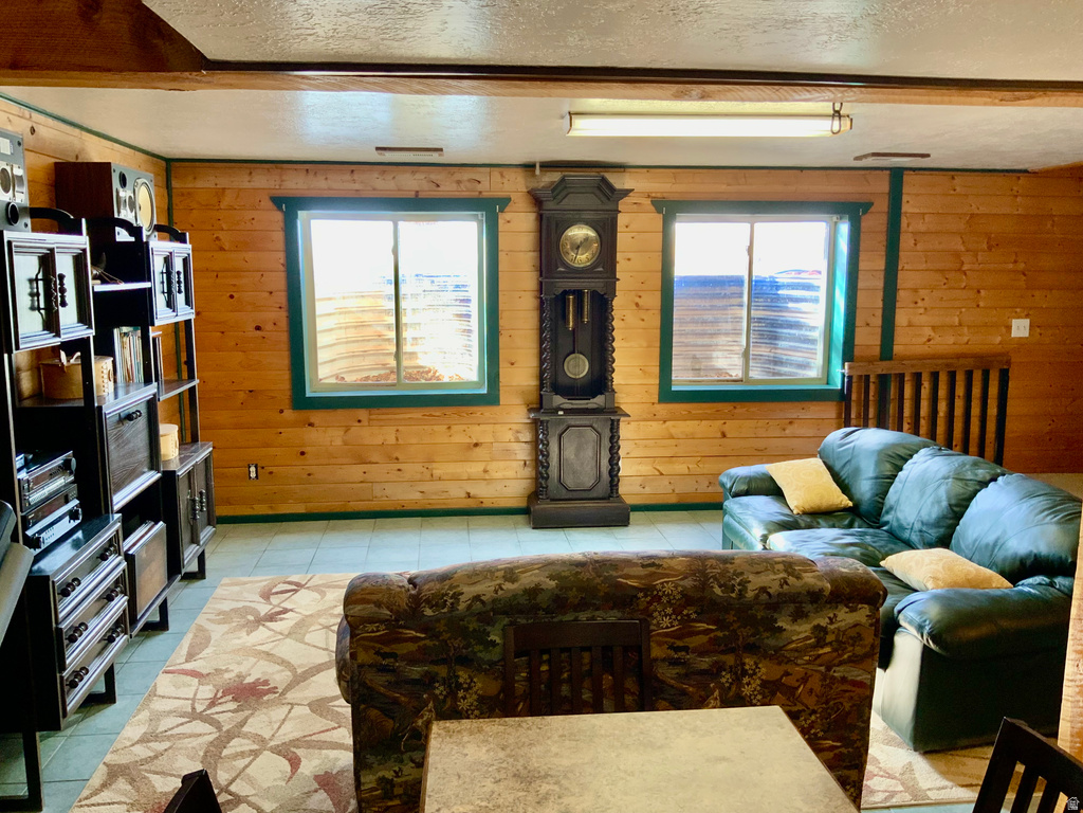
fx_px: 907
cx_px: 542
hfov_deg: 61.7
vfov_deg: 48.2
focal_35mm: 29
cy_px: 406
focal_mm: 3
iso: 80
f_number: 1.8
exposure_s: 1/60
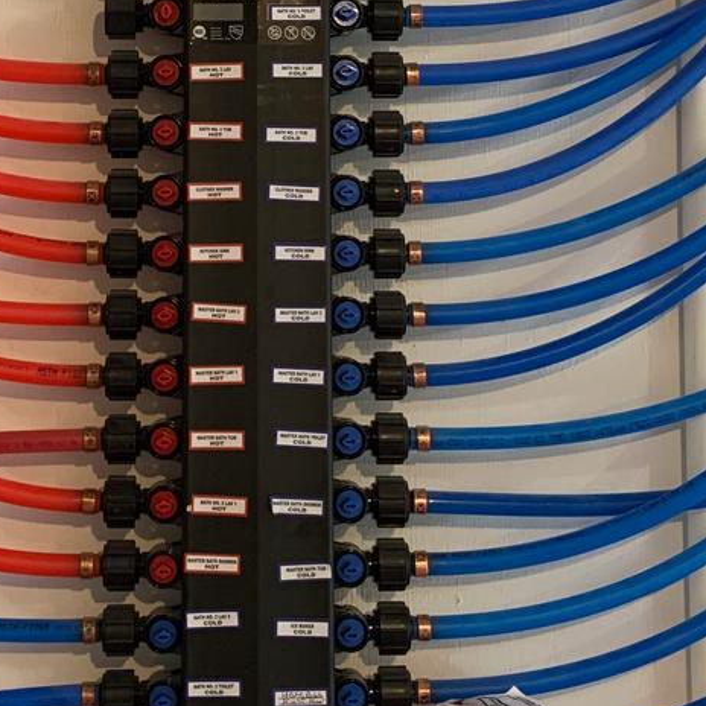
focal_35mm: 76
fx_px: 1754
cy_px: 91
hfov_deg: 22.6
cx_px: 221
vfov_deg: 22.3
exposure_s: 1/40
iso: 250
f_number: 1.8
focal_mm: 4.25
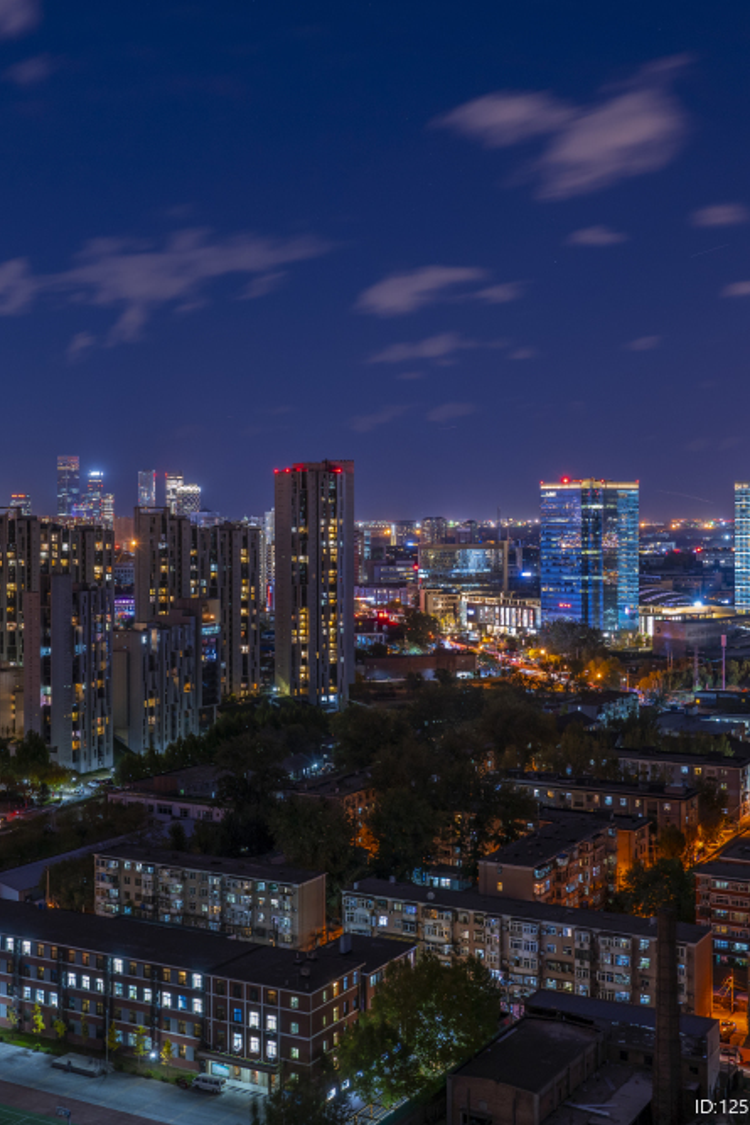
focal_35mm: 46
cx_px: 214
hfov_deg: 28.9
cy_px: 565
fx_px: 1438
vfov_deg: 42.8
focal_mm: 30
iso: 100
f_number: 5.6
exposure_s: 13
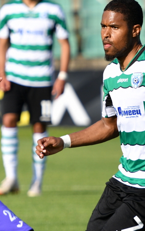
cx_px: 32
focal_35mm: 534
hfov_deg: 2.5
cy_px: 174
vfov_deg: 3.9
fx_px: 3375
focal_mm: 180
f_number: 3.5
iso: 100
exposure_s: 1/1600
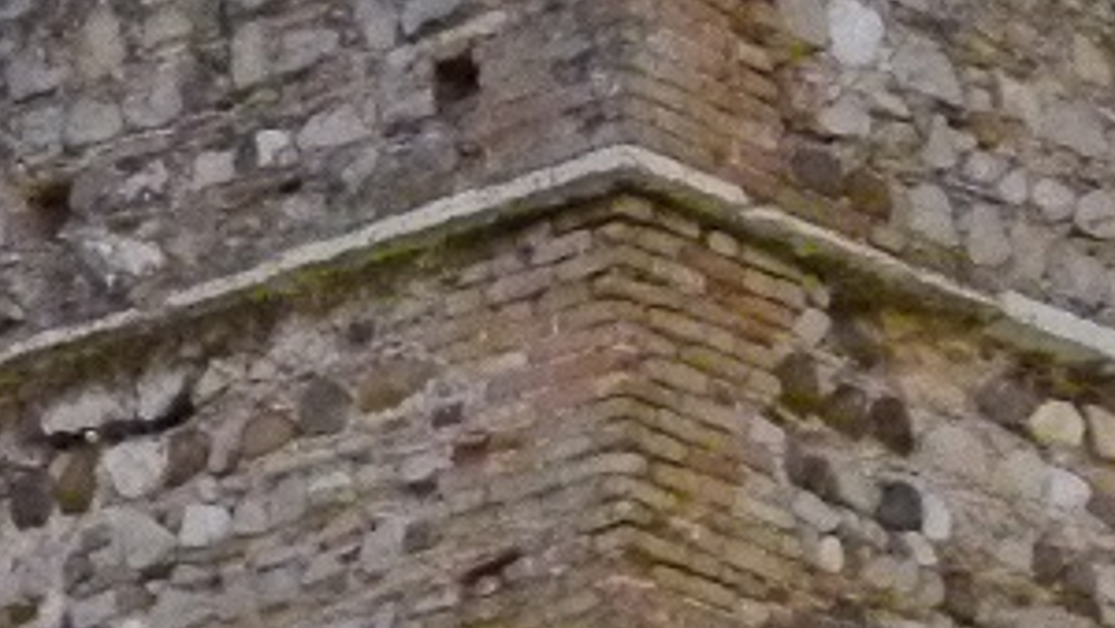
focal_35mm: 561
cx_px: -591
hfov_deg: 3.8
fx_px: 16592
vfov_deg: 2.2
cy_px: -502
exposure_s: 1/15
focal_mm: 25.8
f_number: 3.6
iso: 1000
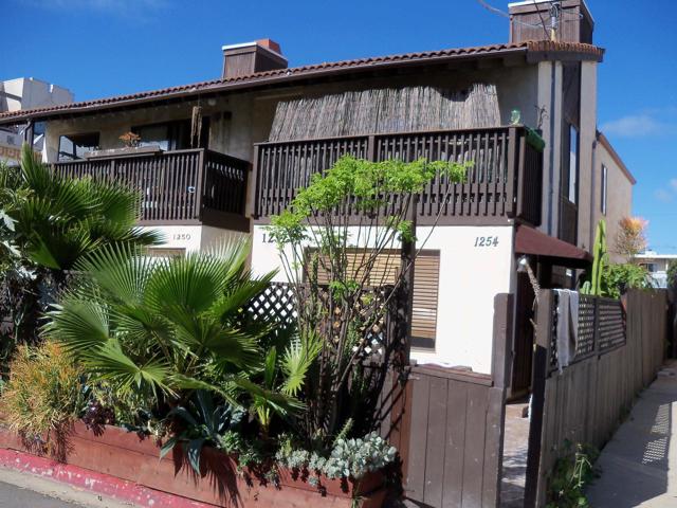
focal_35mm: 35
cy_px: 254
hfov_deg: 52.6
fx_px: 685
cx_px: 338
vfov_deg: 40.7
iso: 80
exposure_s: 1/640
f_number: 3.5
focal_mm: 6.2
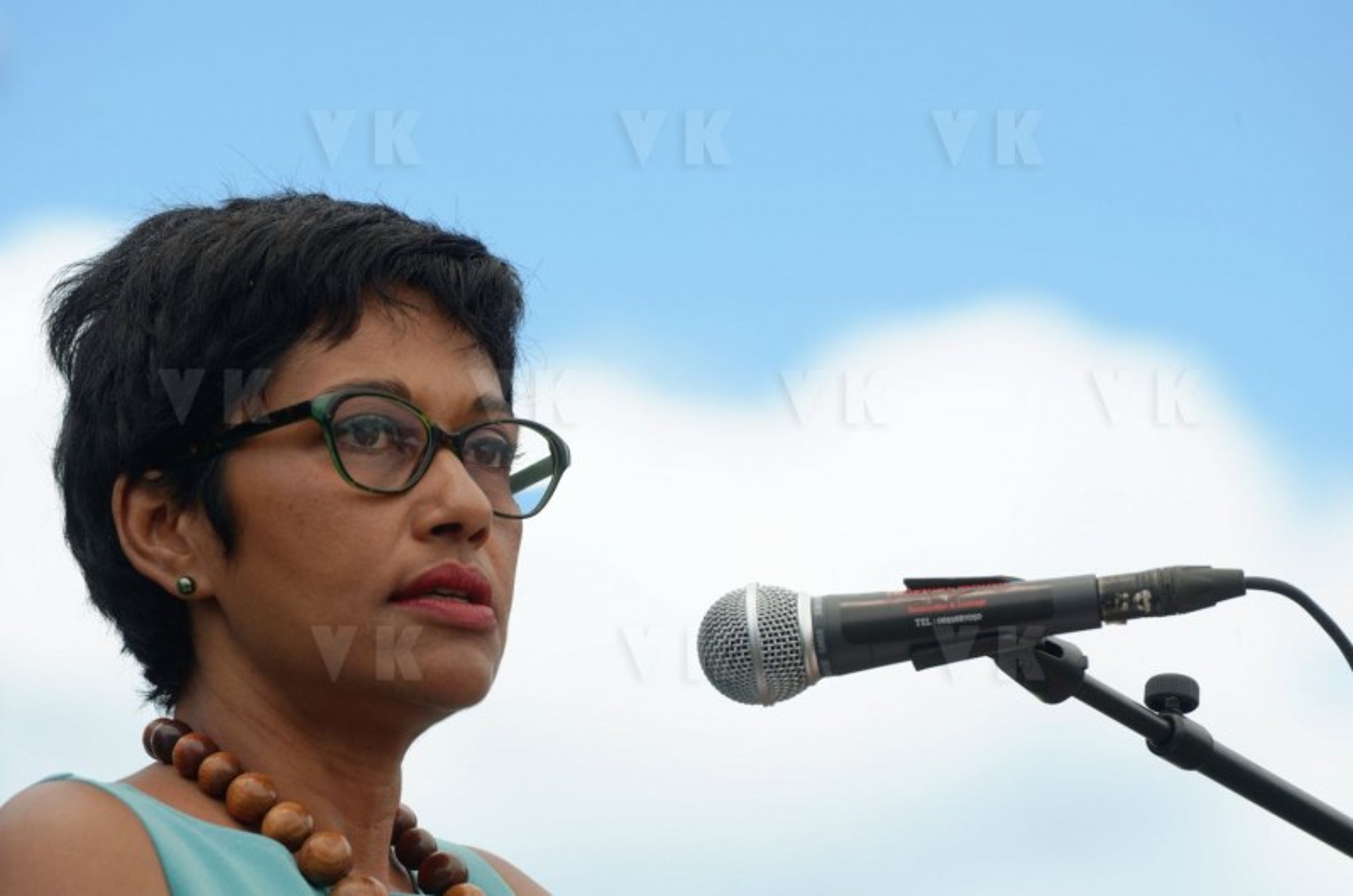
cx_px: 676
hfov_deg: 6.9
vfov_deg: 4.6
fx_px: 11252
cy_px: 448
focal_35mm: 300
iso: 100
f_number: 4.5
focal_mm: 200
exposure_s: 1/500
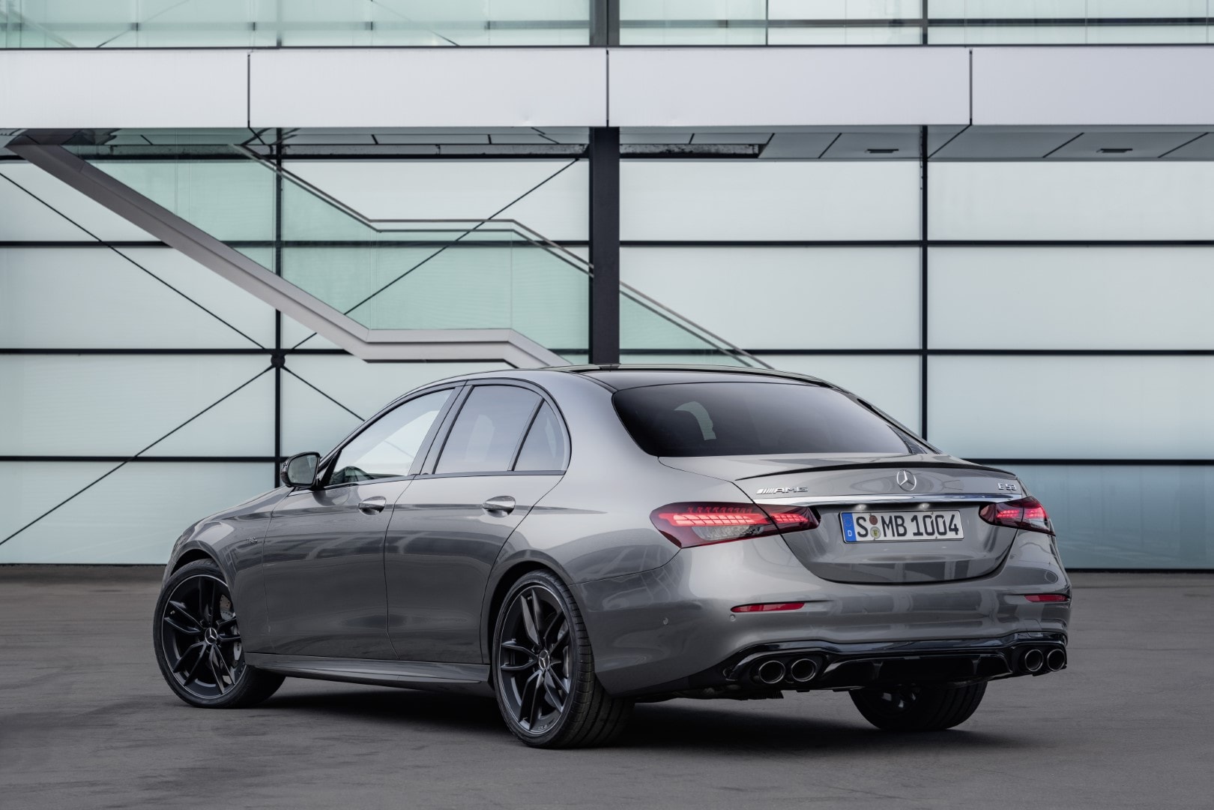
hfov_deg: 19.5
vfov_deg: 13.0
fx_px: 3541
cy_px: 405
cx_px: 607
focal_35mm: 105
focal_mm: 105
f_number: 8
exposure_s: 1/15
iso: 200
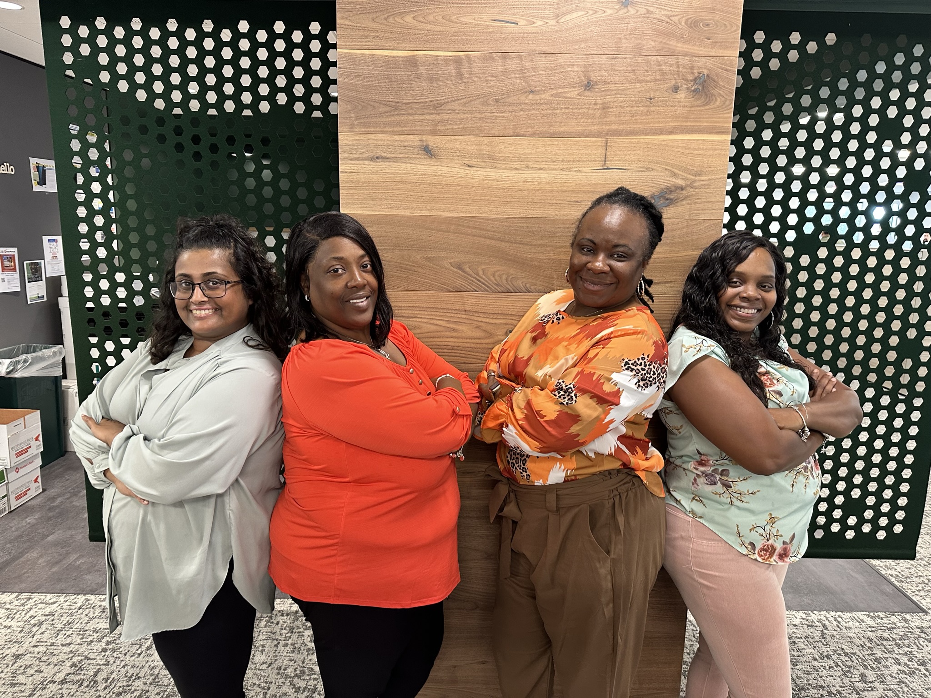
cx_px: 466
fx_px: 645
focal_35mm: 24
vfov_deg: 56.8
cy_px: 349
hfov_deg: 71.6
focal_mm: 6.86
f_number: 1.78
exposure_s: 1/60
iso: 320
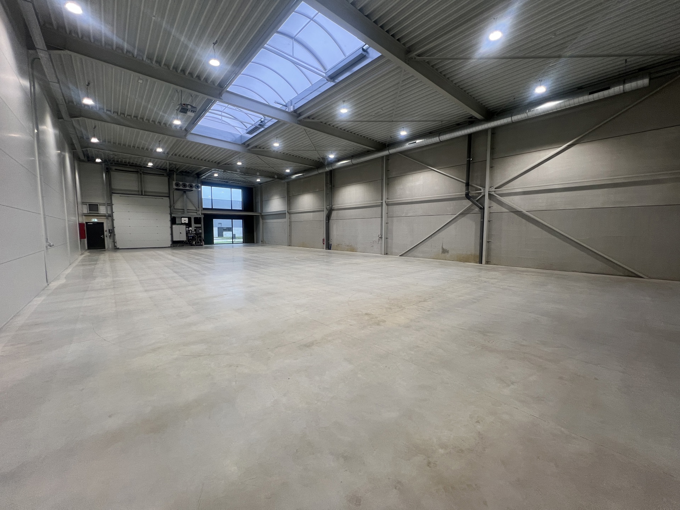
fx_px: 255
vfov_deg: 89.9
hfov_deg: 106.2
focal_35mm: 13
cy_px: 255
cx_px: 340
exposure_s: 1/100
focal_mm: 1.57
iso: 100
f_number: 1.8
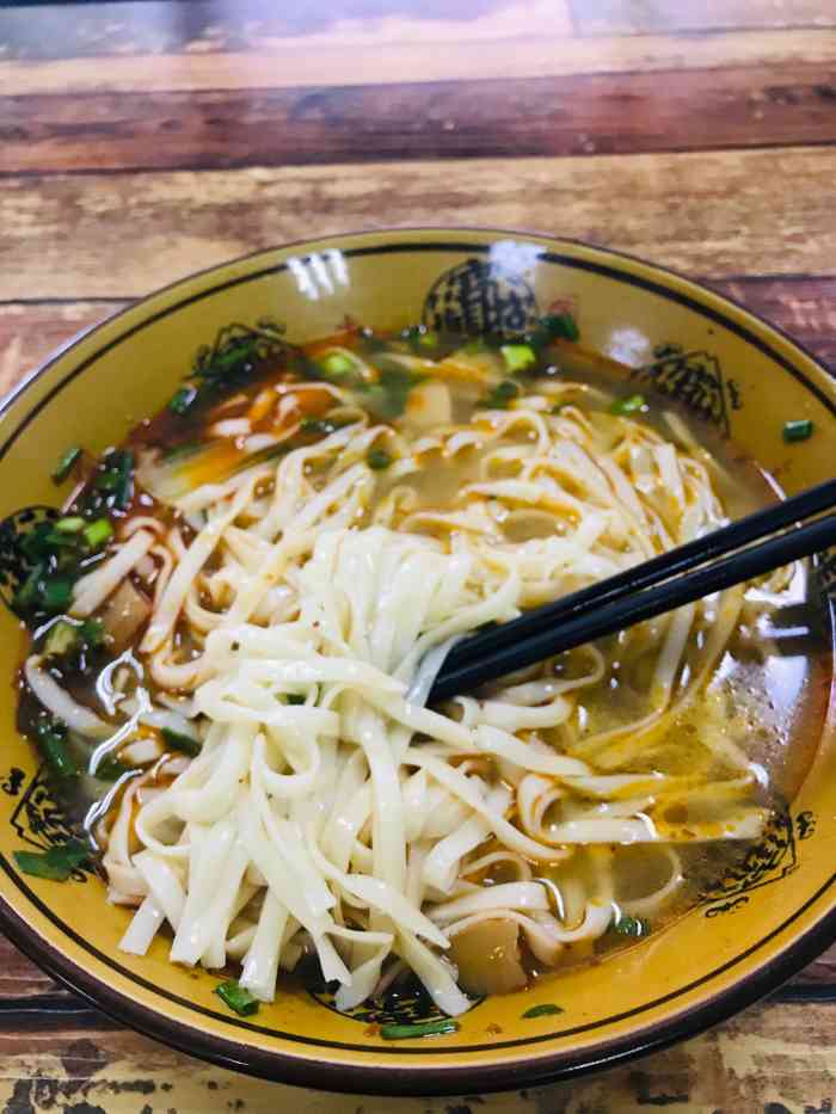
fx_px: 901
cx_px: 418
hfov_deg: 49.8
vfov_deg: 63.4
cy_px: 557
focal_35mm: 28
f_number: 1.8
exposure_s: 1/17
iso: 80
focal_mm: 3.99
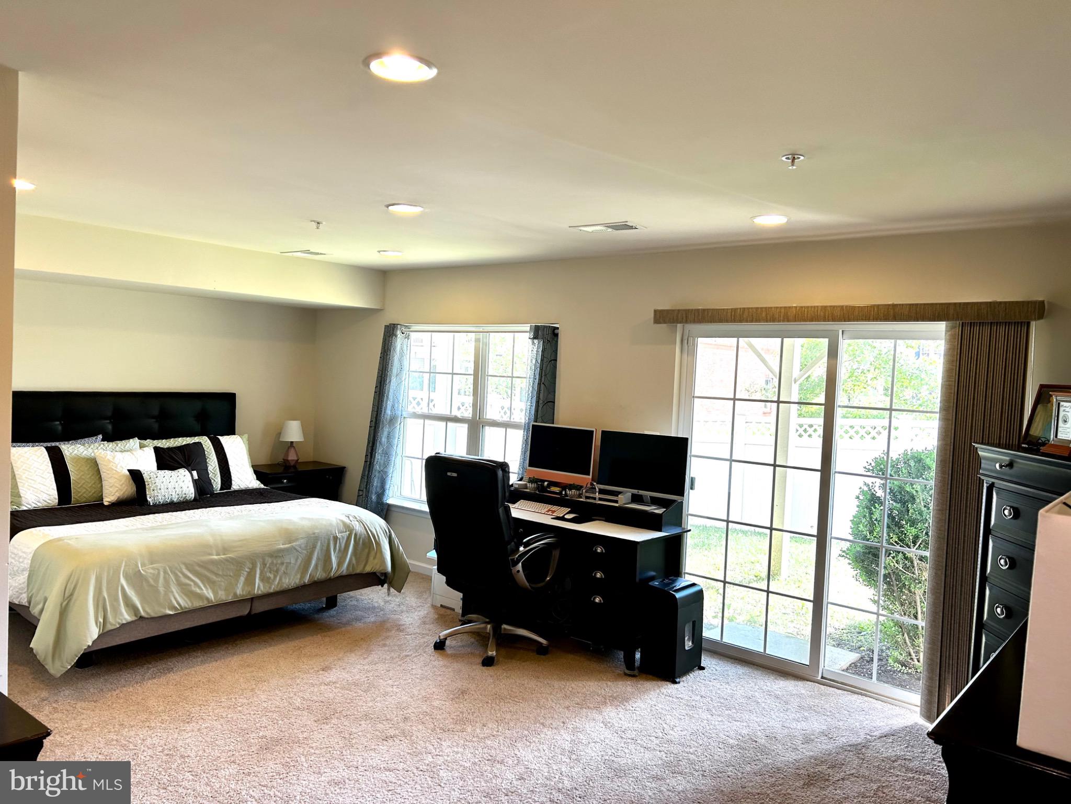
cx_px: 536
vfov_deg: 53.1
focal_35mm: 26
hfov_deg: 67.3
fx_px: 804
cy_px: 402
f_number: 1.5
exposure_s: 1/125
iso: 50
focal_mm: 5.7
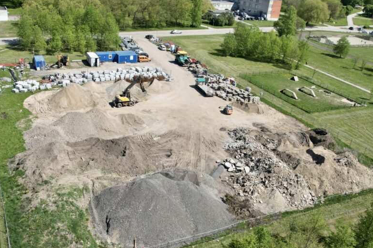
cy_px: 153
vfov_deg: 44.6
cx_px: 175
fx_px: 300
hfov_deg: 63.6
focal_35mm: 29
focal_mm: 8.38
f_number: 2.8
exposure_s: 1/1600
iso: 100
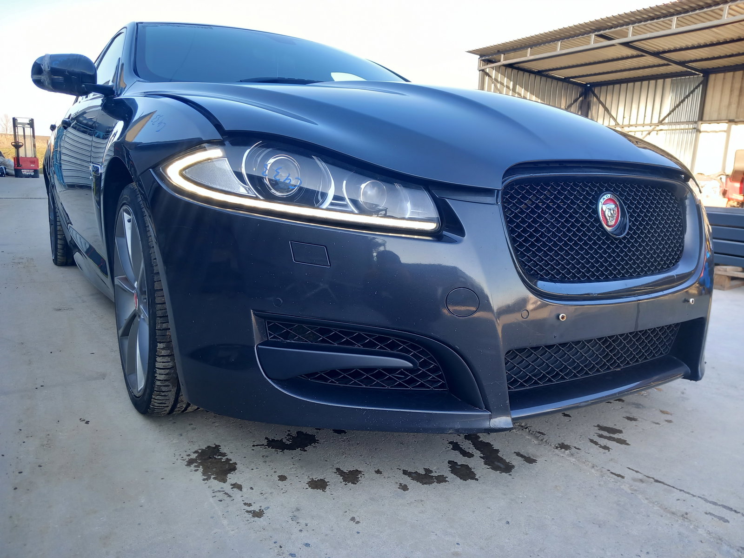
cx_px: 372
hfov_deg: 65.3
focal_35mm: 27
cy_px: 279
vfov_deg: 51.4
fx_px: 580
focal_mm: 4
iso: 32
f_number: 1.8
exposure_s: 1/50
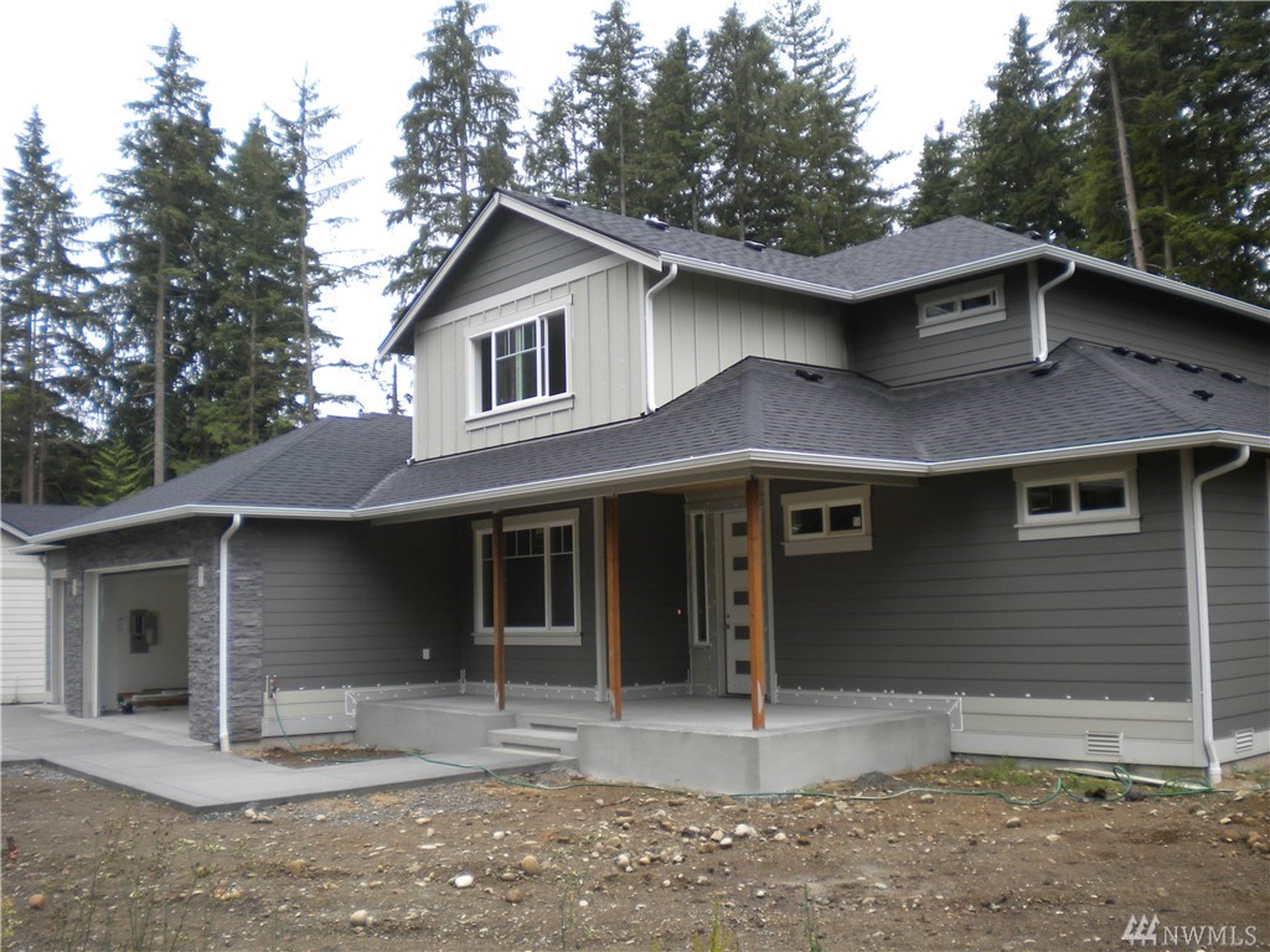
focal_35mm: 35
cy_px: 476
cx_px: 635
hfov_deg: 52.6
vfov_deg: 40.7
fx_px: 1284
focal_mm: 6.3
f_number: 3.1
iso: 80
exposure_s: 1/74.6
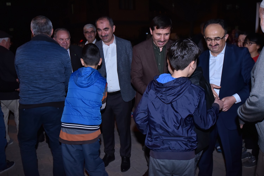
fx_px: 257
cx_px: 132
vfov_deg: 37.9
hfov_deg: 54.4
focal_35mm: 35
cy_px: 88
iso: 1600
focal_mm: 35
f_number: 5.6
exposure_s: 1/100
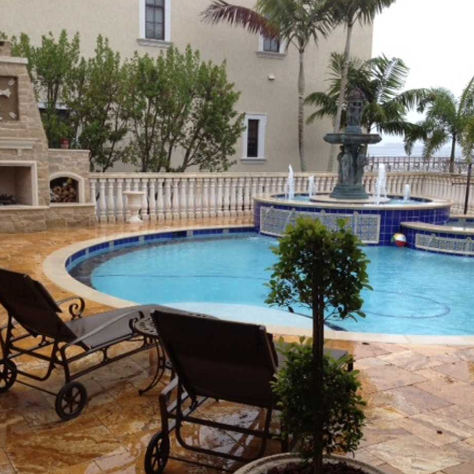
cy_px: 255
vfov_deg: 37.5
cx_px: 227
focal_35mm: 45
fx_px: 697
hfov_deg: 37.5
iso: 80
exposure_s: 1/120
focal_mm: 4.28
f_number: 2.4
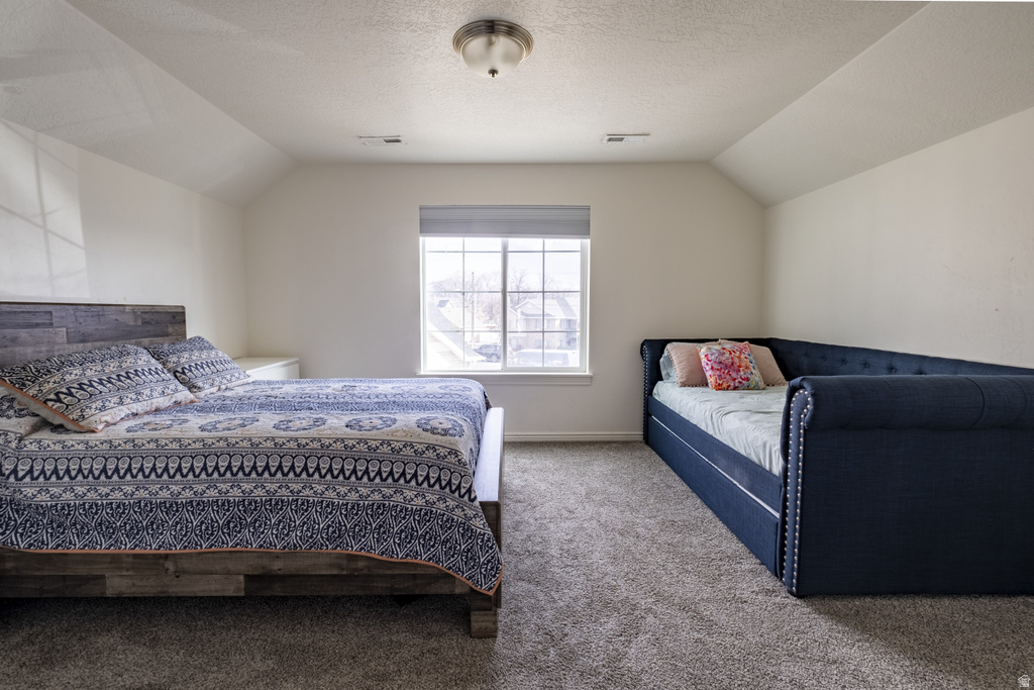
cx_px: 517
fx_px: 431
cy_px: 345
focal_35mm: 15
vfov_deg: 77.3
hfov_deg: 100.4
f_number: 7.1
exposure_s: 1/80
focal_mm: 10
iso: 500
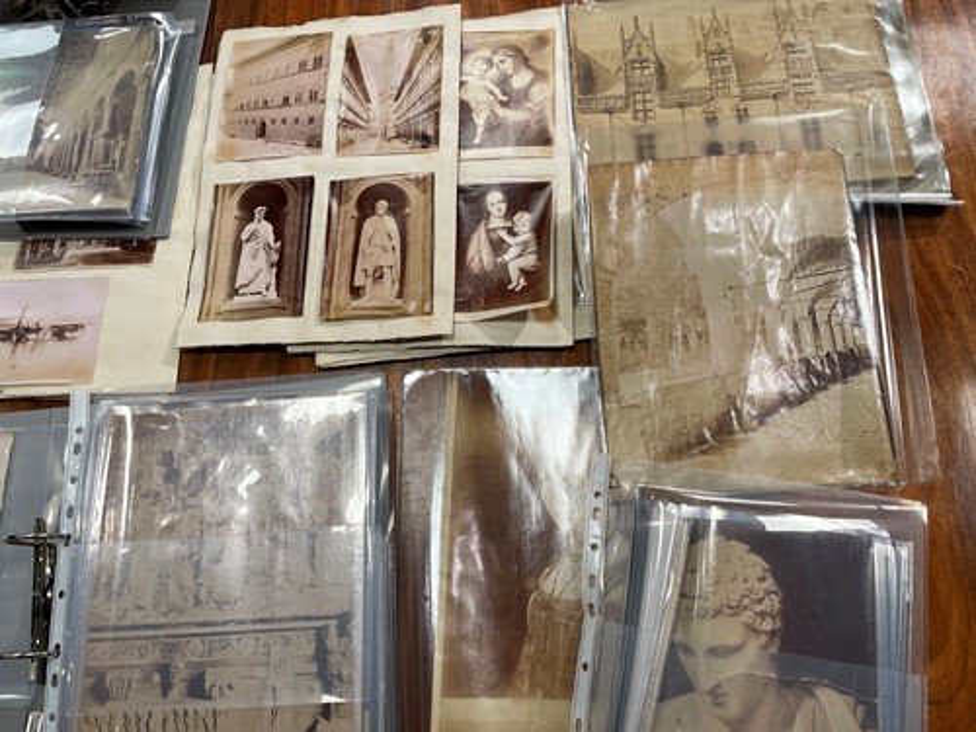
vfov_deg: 53.1
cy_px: 366
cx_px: 488
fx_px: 733
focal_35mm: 26
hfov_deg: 67.3
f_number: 1.6
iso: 40
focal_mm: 4.2
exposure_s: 1/100
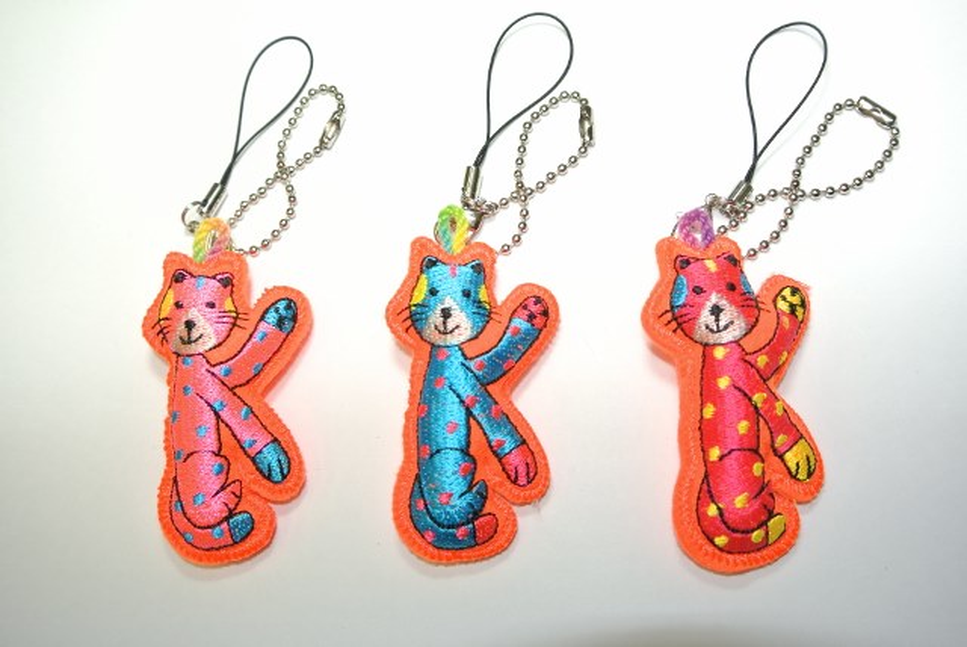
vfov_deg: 37.9
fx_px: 941
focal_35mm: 35
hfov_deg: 54.4
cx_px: 484
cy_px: 324
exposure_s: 1/60
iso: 100
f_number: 5
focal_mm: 13.1
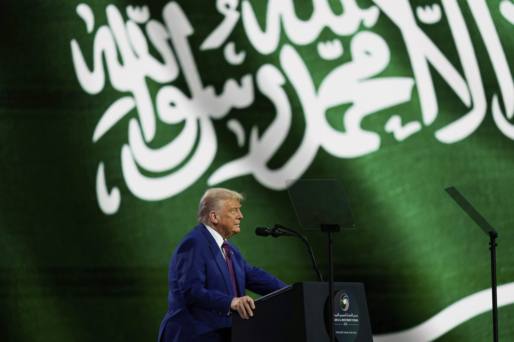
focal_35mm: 300
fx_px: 4283
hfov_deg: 6.9
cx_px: 257
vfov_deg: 4.6
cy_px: 171
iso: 640
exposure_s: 1/250
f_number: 3.2
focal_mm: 300
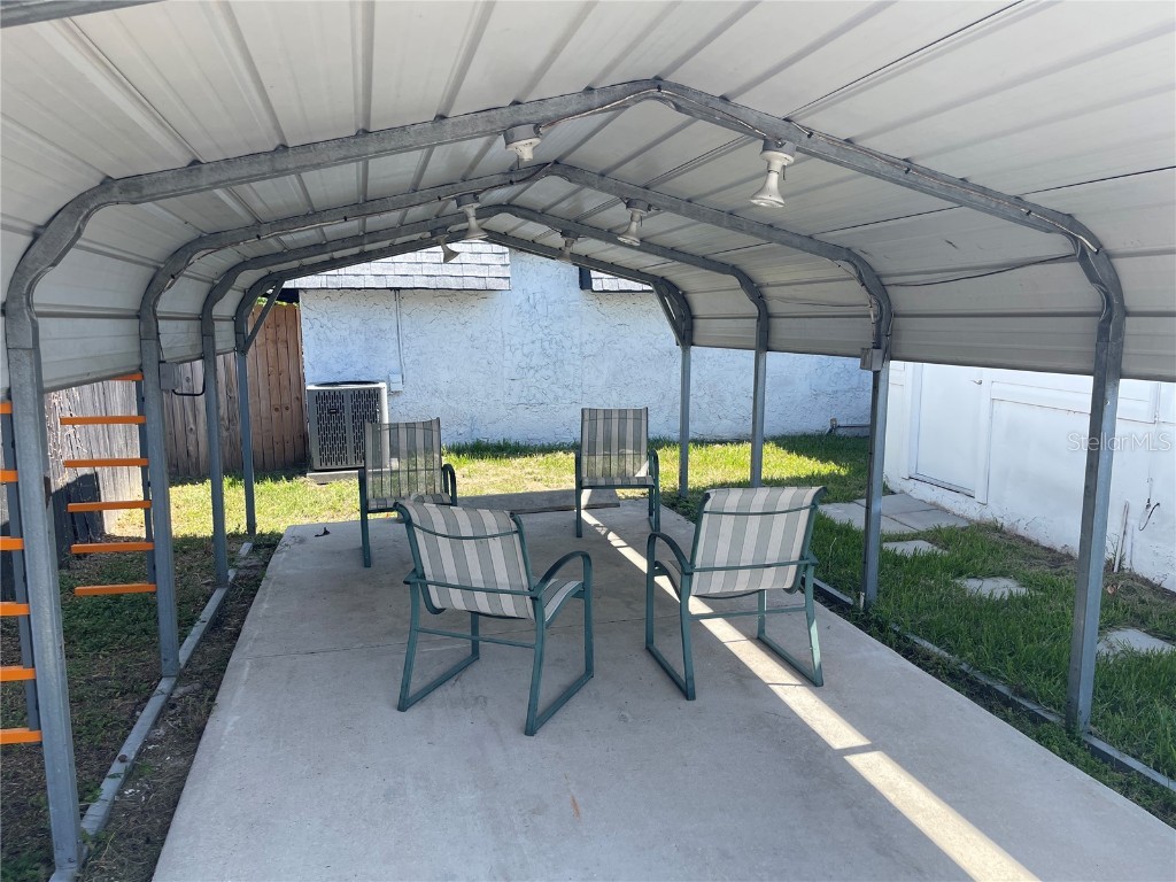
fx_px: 849
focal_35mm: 25
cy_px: 441
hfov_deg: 69.4
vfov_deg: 54.9
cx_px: 588
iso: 32
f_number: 1.6
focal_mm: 5.1
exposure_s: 1/962
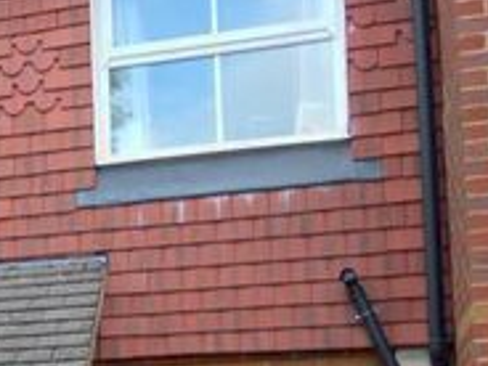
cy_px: 386
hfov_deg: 16.9
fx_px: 1339
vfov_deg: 15.2
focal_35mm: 95
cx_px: -403
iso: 100
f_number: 3.5
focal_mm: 4.3
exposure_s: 1/100
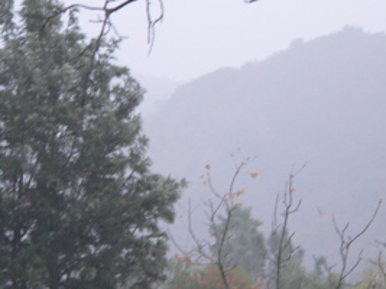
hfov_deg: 5.9
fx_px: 3767
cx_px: 252
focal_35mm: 338
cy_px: 202
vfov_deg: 4.4
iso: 200
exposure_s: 1/25
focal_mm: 31.3
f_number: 2.8
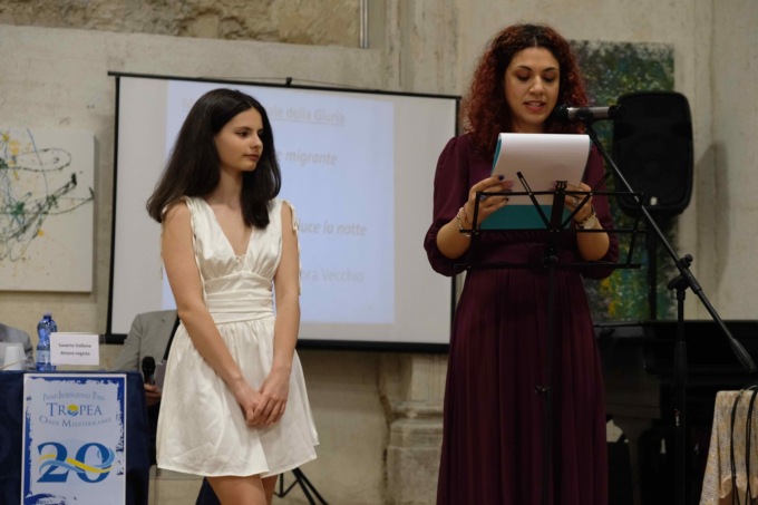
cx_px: 379
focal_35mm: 83
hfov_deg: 24.5
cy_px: 252
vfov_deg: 16.4
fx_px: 1747
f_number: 4
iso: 2500
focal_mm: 55
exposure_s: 1/100
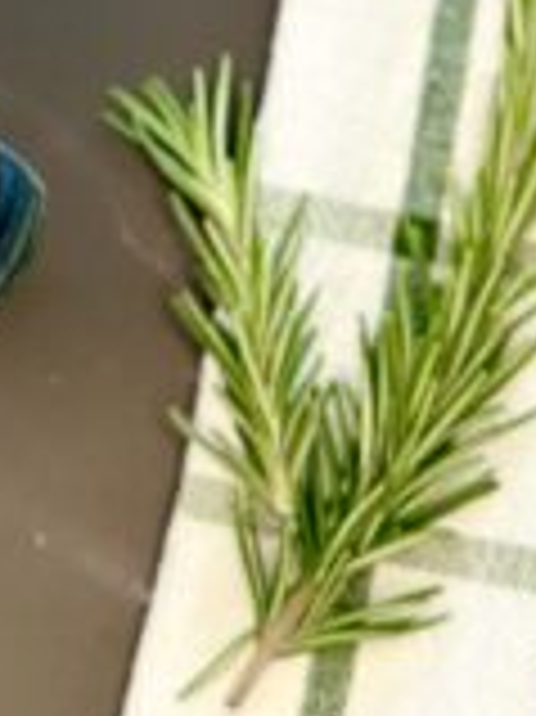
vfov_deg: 12.6
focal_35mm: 151
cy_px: -293
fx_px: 3122
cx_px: -223
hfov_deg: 9.6
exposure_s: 1/121
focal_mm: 6.86
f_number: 1.78
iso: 125
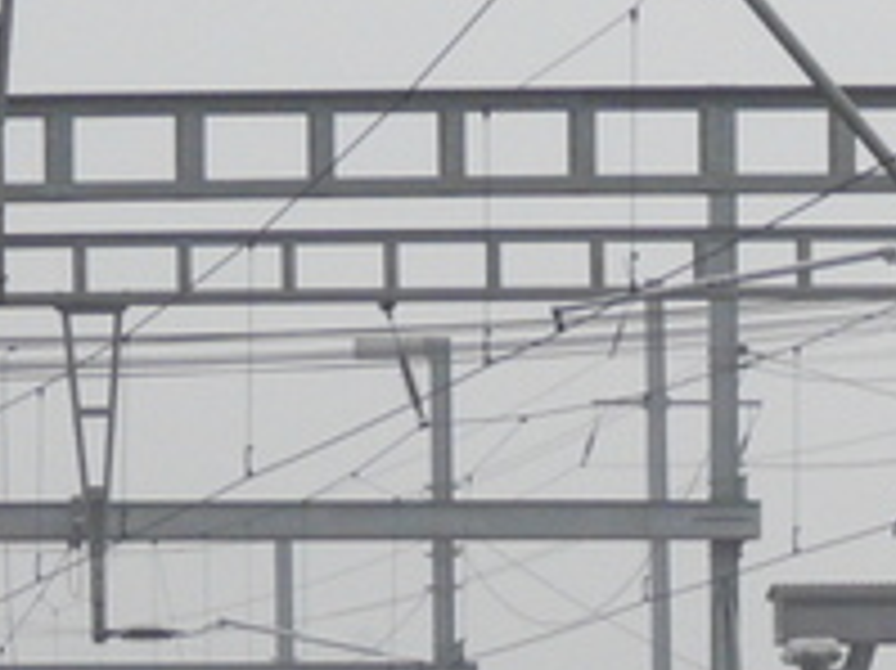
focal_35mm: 658
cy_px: 1160
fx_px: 17021
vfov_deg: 2.3
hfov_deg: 3.0
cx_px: 1328
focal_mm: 21.6
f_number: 3.6
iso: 160
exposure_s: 1/60
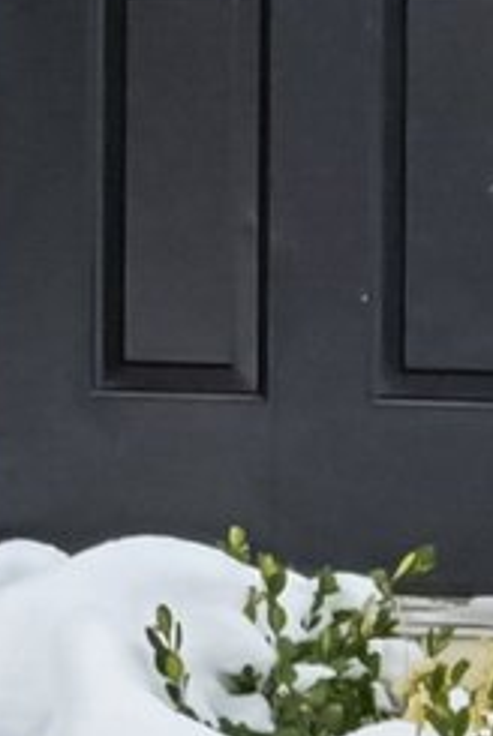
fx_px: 4530
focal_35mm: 221
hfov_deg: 6.0
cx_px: -601
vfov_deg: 9.3
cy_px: 128
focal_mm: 26.5
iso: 500
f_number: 8
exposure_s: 1/1000
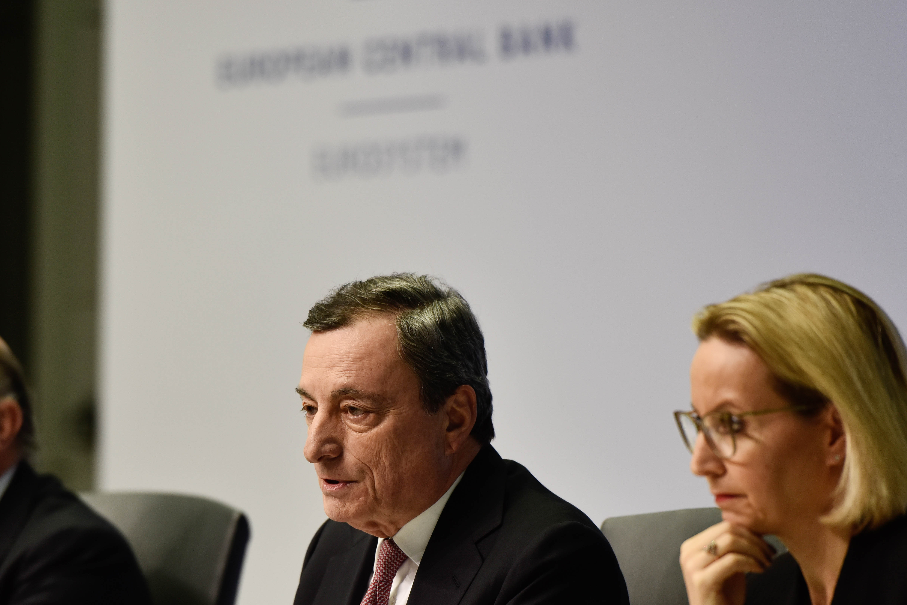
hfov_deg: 6.8
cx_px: 341
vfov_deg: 4.5
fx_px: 7661
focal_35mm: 304
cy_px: 411
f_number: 3.2
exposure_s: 1/250
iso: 560
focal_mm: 200
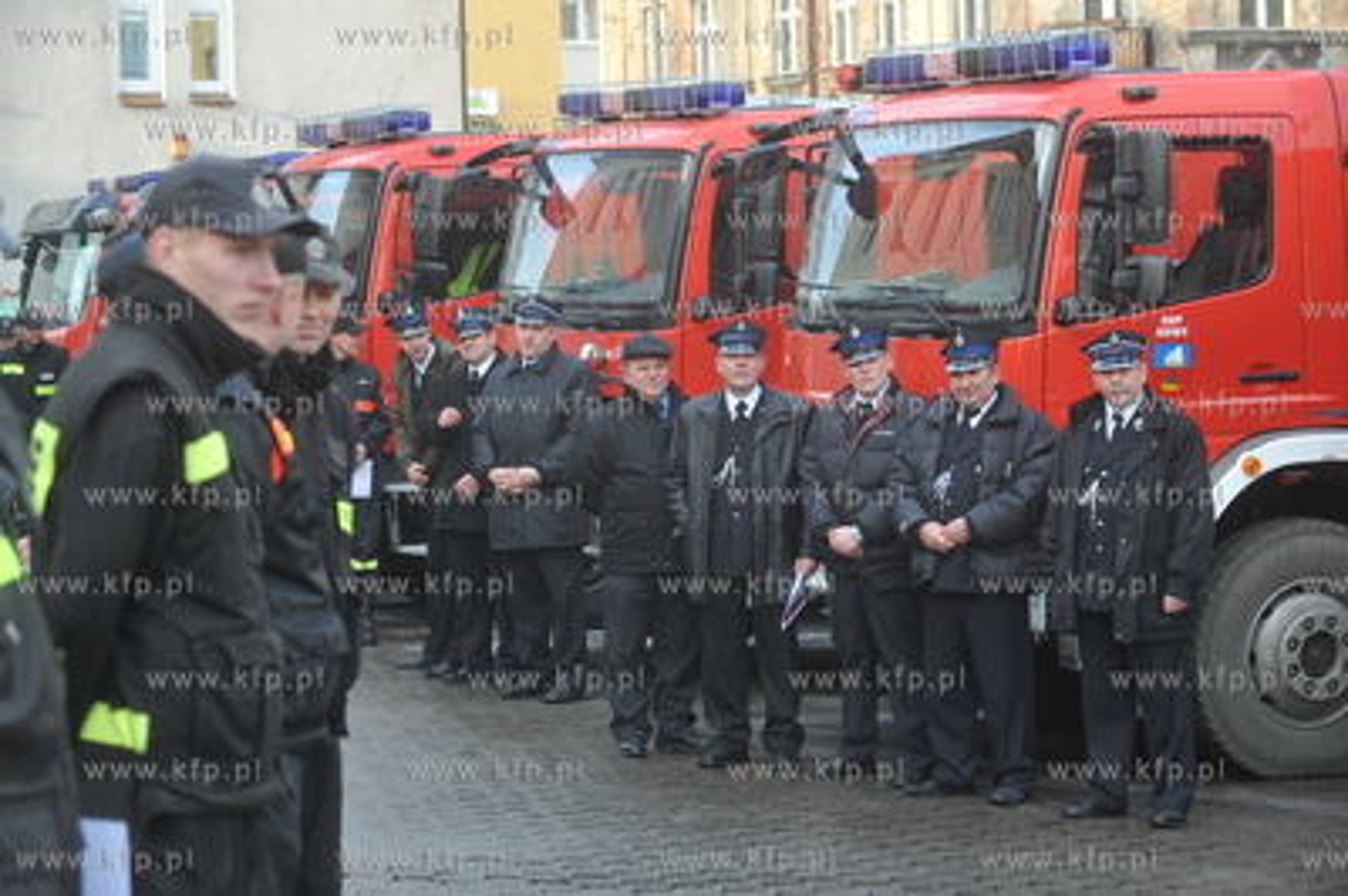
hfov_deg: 21.5
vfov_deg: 14.4
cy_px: 448
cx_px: 674
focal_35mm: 95
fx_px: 3554
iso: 400
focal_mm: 95
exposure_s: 1/160
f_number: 5.6
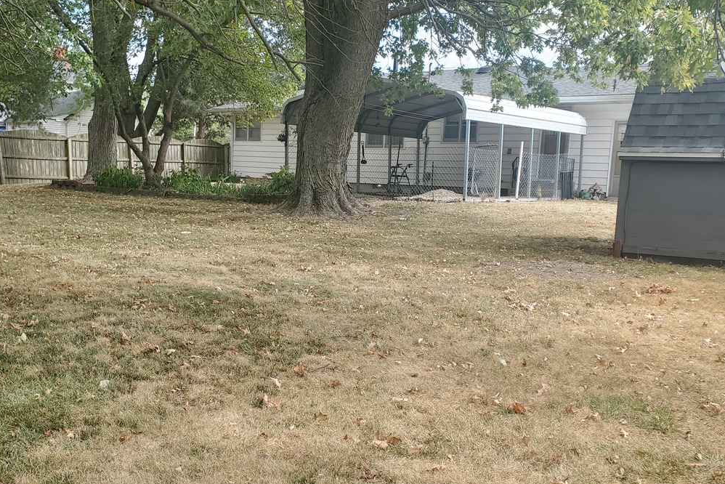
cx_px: 364
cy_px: 317
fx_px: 786
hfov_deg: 49.5
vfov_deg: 34.0
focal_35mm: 39
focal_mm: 4.3
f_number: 2.4
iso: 50
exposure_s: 1/305
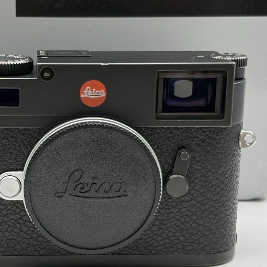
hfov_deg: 19.4
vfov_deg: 19.5
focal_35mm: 89
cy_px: 162
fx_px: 777
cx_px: 76
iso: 64
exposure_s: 1/100
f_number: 1.6
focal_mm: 5.96
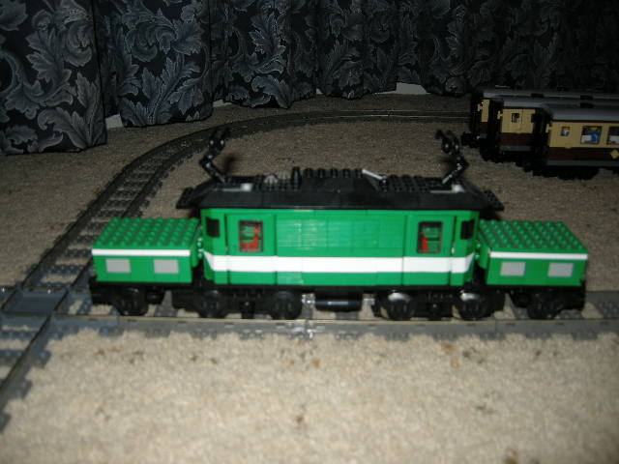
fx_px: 626
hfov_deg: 52.6
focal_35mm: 35
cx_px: 310
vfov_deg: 40.7
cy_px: 232
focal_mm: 7.5
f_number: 2.7
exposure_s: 1/60
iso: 64
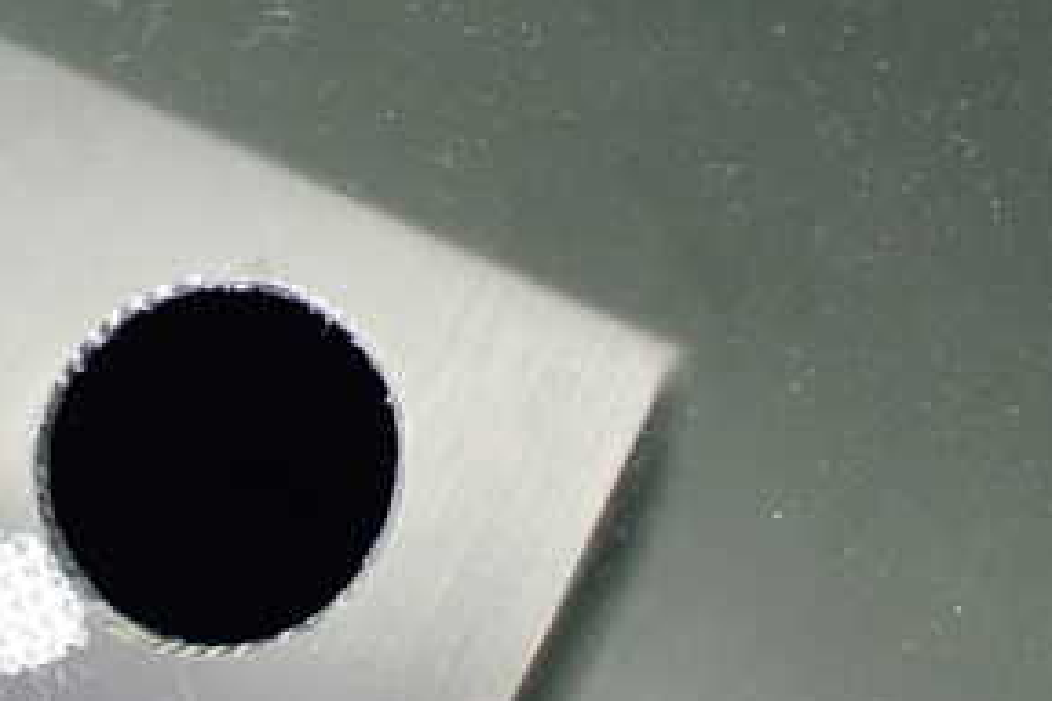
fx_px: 1899
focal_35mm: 65
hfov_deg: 30.2
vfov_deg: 20.9
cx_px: 216
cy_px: 376
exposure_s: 1/80
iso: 800
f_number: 2.3
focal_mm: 5.4
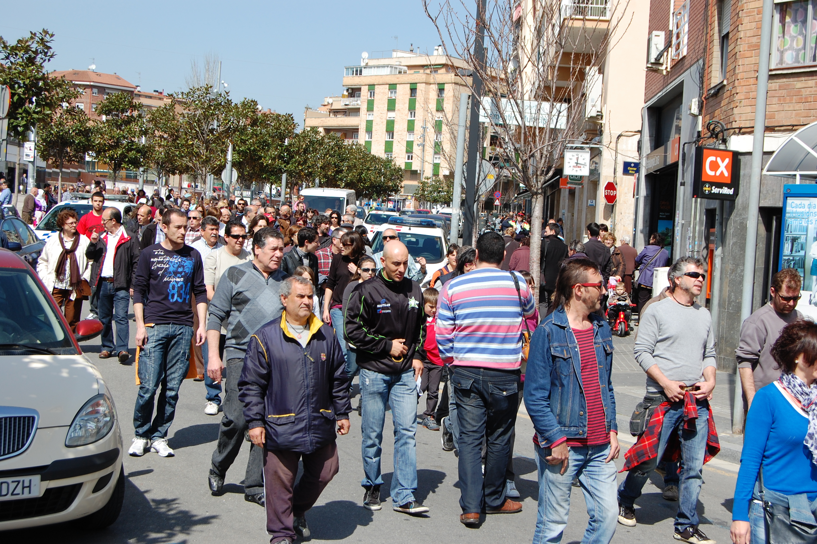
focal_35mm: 57
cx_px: 408
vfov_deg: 23.7
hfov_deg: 35.1
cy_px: 272
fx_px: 1292
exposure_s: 1/320
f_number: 9
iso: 200
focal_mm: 38
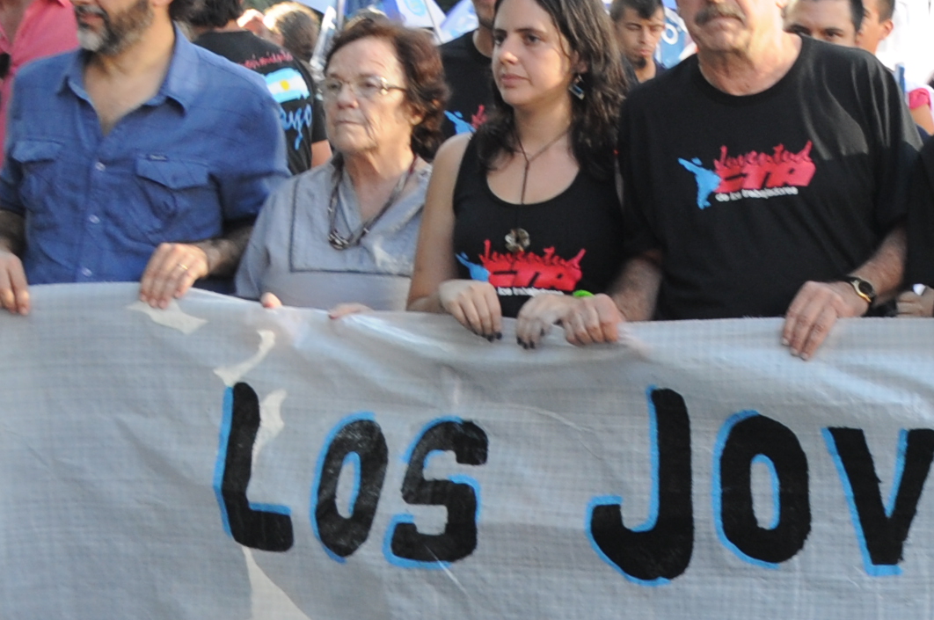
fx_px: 2824
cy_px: -11
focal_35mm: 109
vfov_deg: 12.4
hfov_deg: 16.7
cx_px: 1478
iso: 250
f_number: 5
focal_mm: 18
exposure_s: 1/125
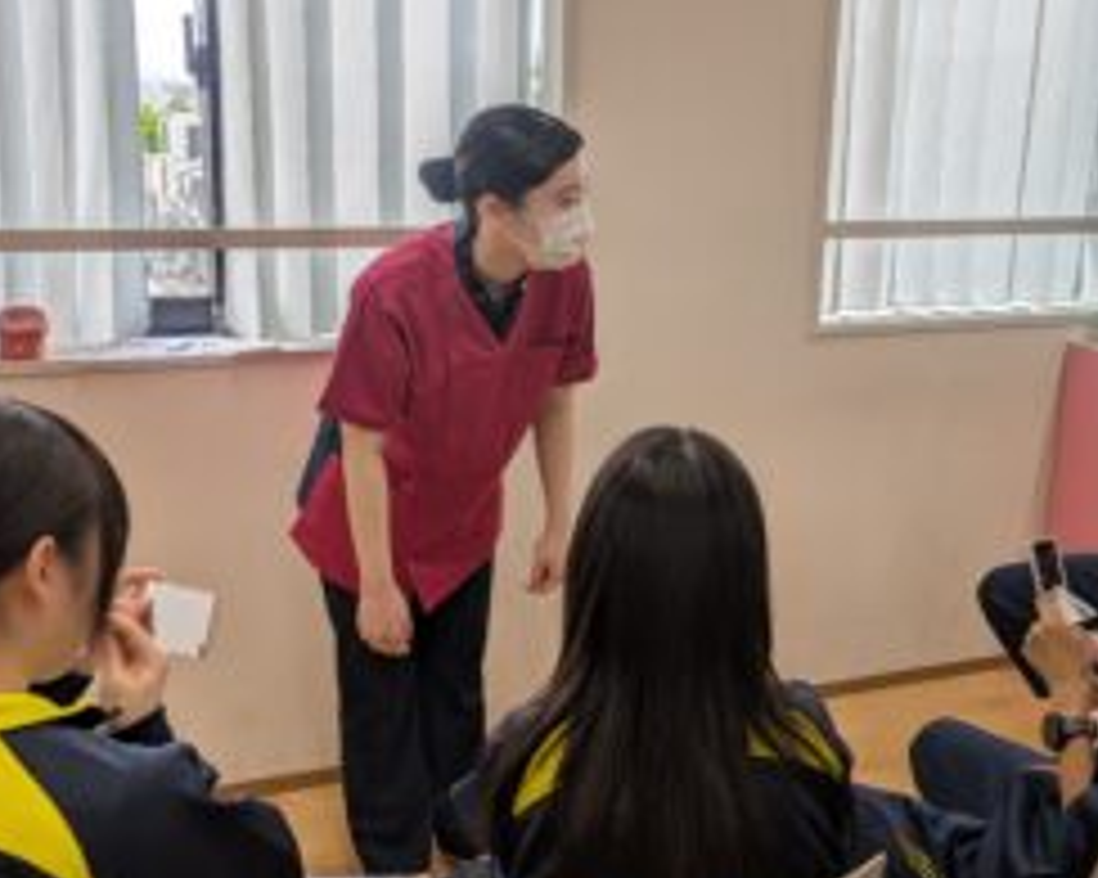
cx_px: 562
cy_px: 378
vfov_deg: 37.2
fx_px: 1299
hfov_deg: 45.8
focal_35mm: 40
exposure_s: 1/295
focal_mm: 5.43
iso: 44
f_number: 1.89
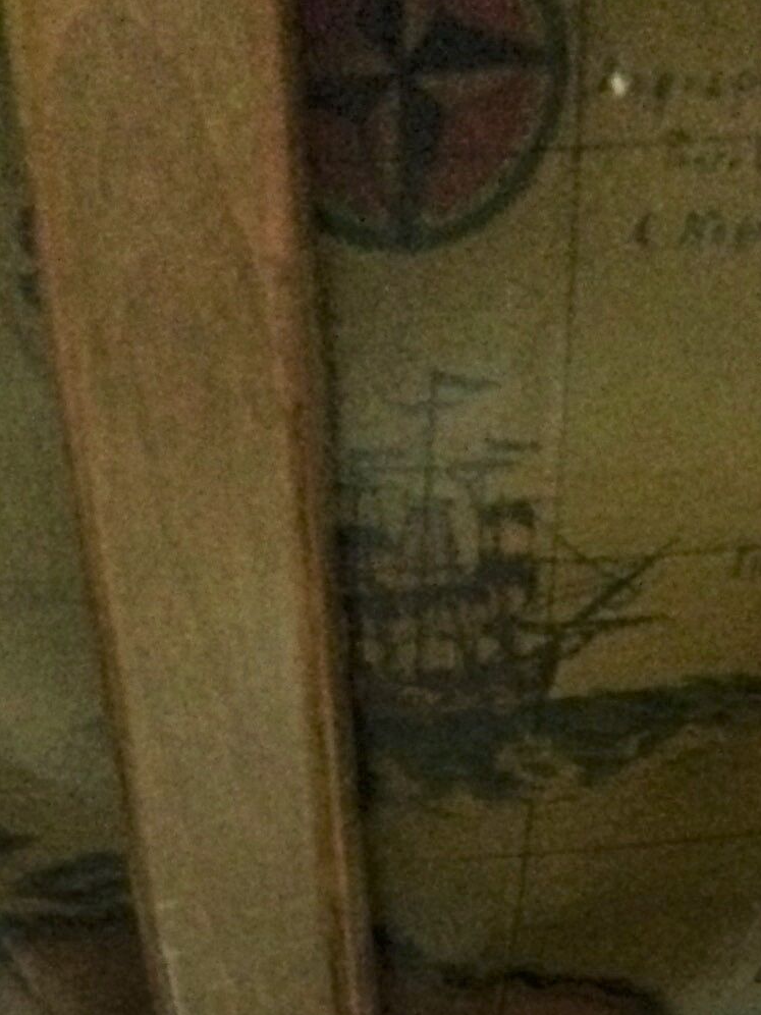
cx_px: 382
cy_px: 1628
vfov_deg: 17.9
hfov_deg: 15.6
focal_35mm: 95
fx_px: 2785
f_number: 2.2
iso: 640
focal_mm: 4.15
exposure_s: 1/17
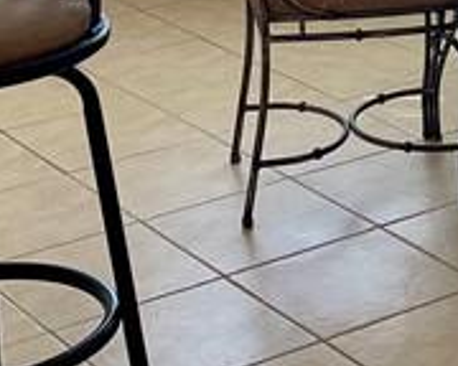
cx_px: 527
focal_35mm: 139
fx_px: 1884
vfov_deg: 10.3
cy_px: -358
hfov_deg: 13.5
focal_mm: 5.1
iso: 32
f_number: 1.6
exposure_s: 1/258
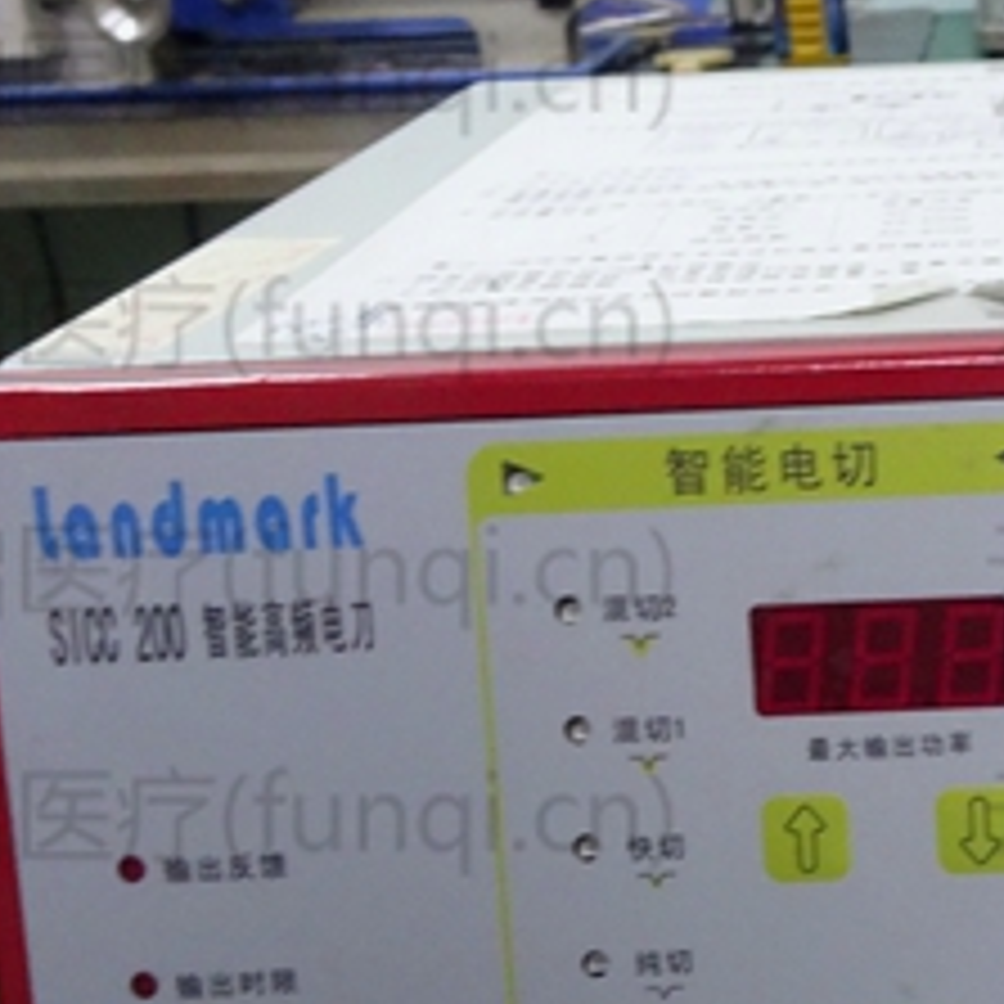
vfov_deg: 29.2
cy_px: 833
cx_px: 1009
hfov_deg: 28.2
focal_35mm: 57
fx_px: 1870
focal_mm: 4.1
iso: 800
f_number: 3.5
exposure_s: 1/20
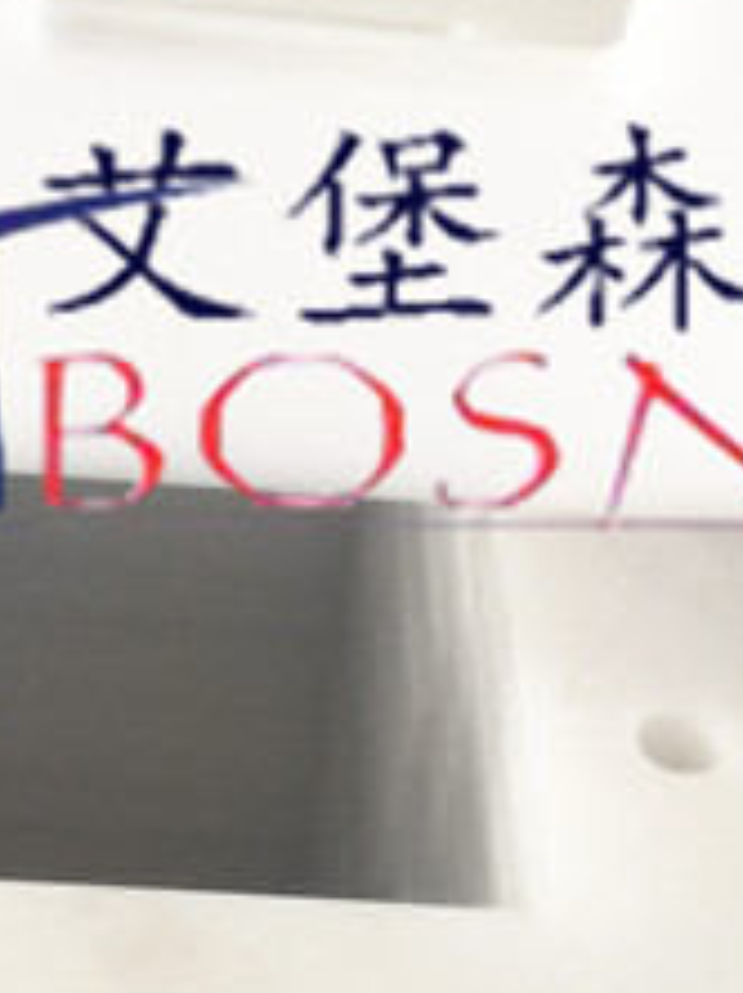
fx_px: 2810
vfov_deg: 19.8
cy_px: 152
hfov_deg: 15.1
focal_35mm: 98
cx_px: 407
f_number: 2.2
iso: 50
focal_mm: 4.15
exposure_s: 1/17
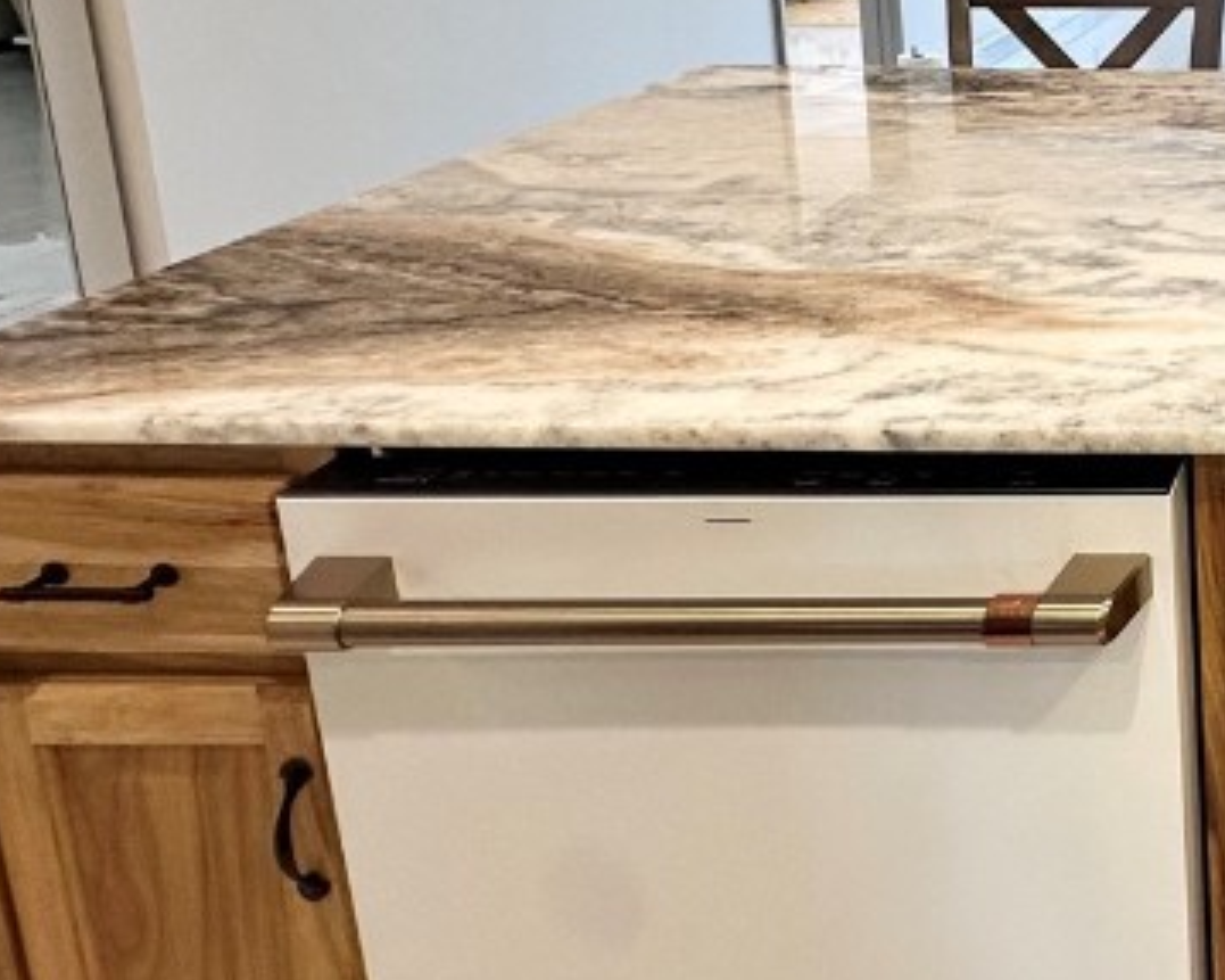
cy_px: 38
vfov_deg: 35.2
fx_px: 1414
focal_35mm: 39
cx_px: 1532
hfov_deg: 35.0
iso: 100
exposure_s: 1/120
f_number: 2.2
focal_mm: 2.22
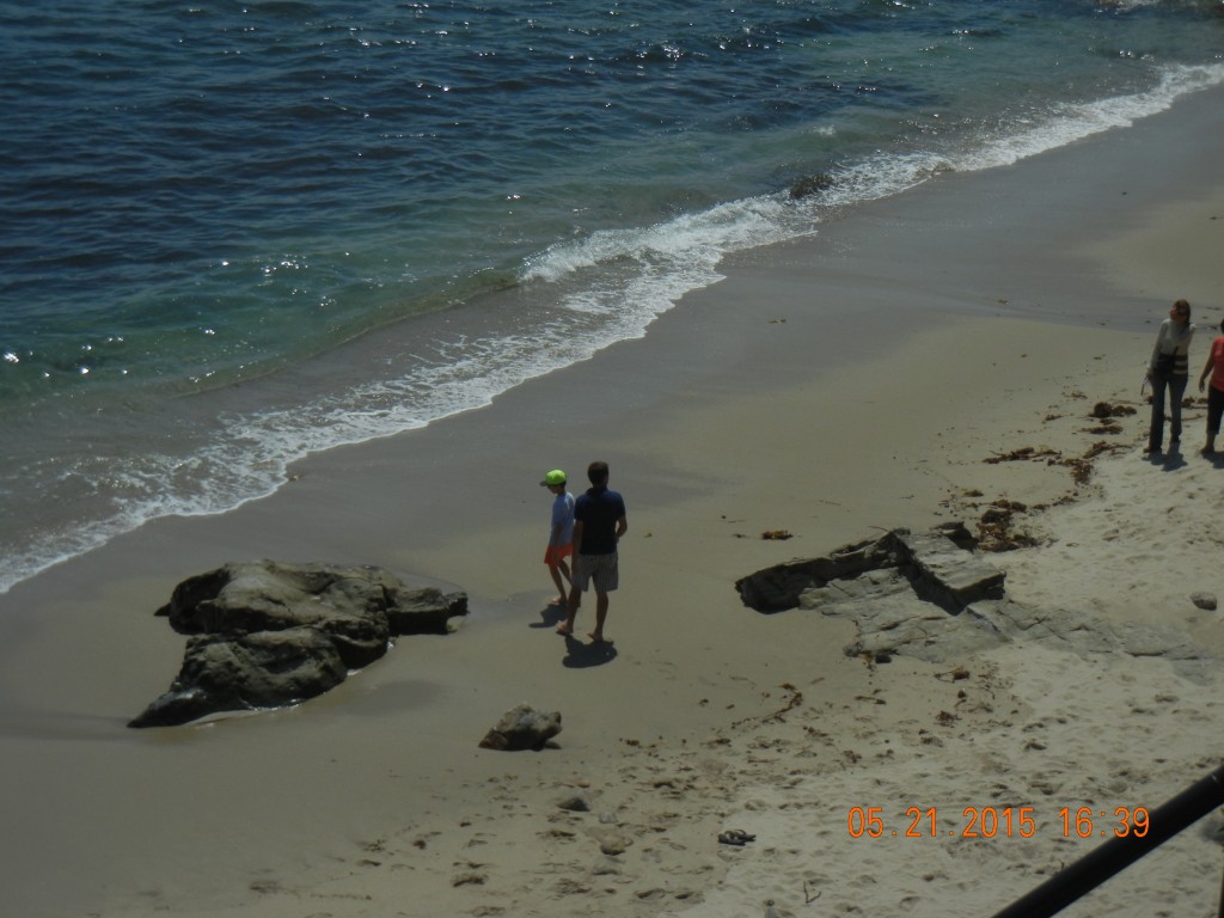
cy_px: 459
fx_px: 2723
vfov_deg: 19.1
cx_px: 612
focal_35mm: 77
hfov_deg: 25.3
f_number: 8.6
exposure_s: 1/1037
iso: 160
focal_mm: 13.9
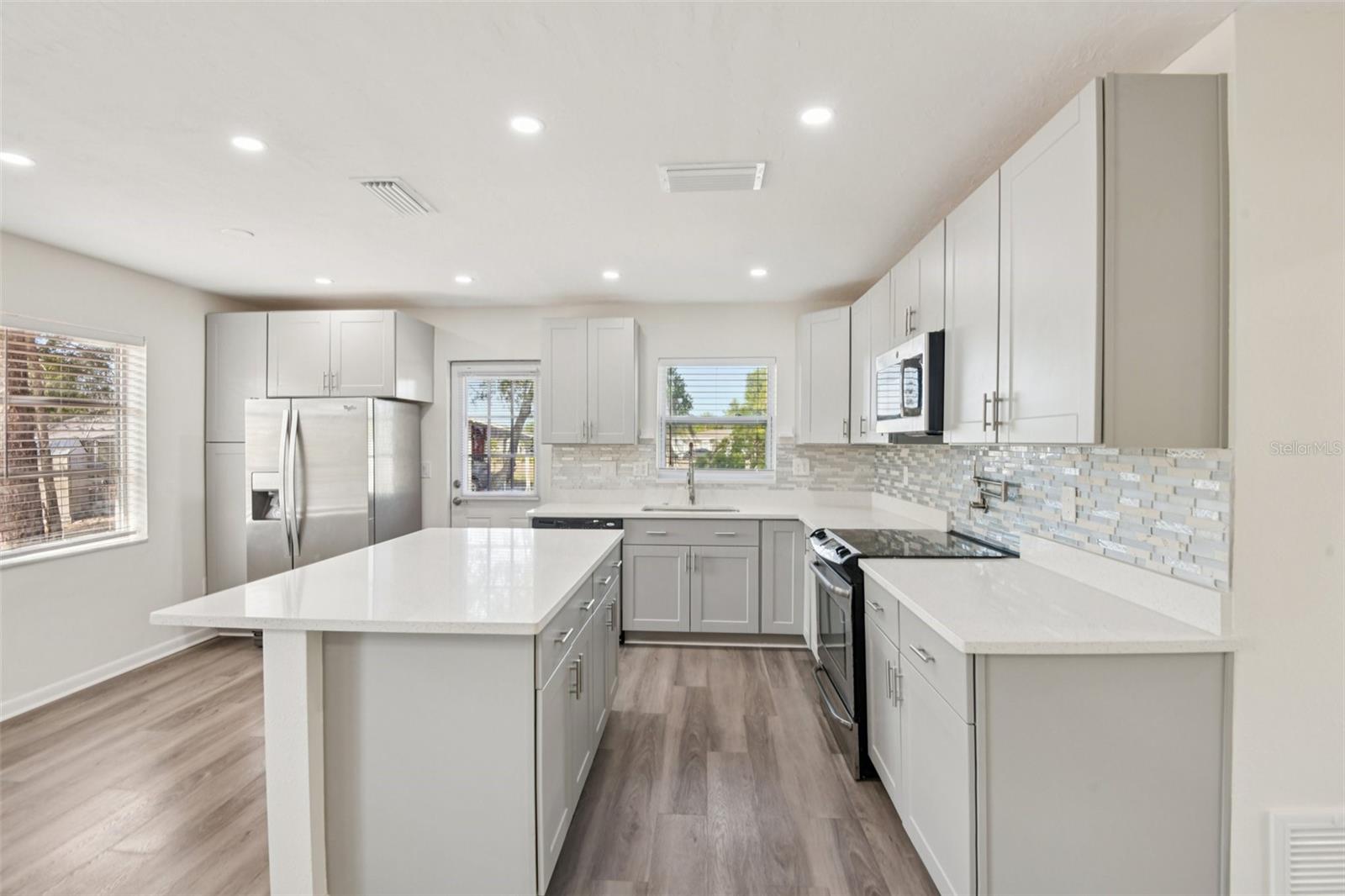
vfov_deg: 73.7
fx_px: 598
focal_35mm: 16
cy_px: 448
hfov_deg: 96.7
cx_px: 672
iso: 400
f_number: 8
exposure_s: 1/25
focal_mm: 16
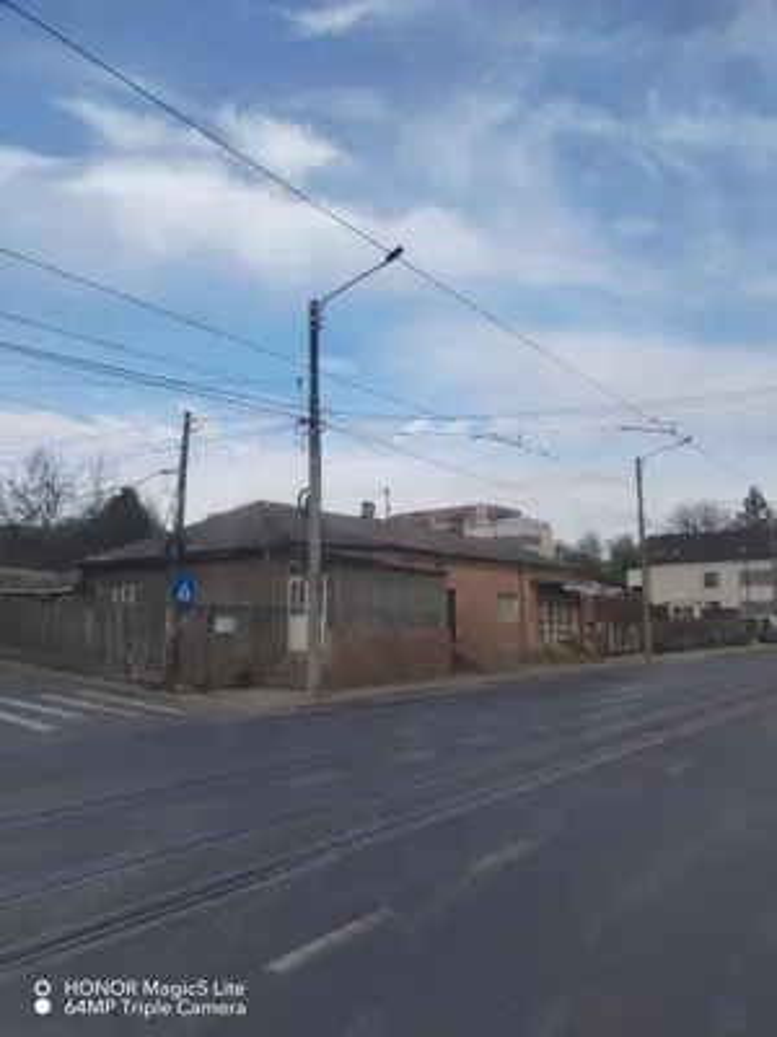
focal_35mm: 29
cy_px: 518
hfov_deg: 48.2
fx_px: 868
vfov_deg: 61.7
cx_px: 388
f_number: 1.8
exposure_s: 1/679
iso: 100
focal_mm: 4.75
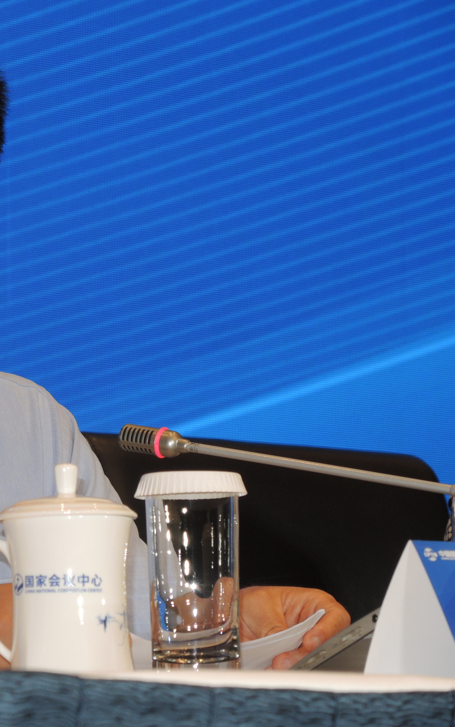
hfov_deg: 6.5
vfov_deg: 10.4
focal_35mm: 201
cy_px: 356
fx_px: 3988
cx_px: 34
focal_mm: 28.4
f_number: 3.5
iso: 200
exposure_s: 1/60
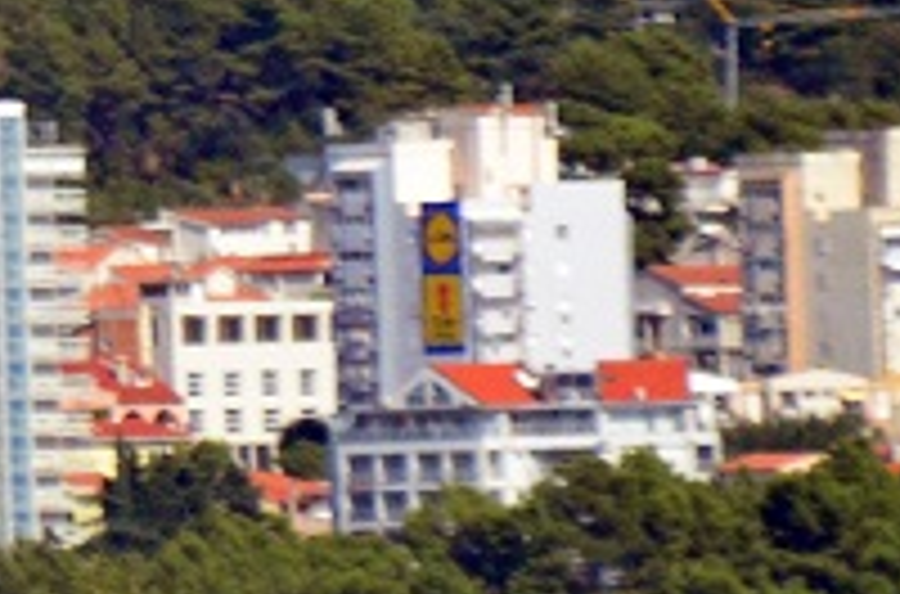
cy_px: -45
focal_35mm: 2252
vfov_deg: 0.6
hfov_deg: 0.9
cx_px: -1323
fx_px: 56123
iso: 1600
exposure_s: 1/8000
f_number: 5.6
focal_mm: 300
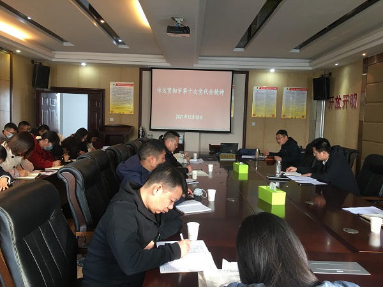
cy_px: 144
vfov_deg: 48.2
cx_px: 192
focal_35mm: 29
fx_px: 321
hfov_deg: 61.7
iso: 32
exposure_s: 1/17
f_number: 2.2
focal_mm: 4.15
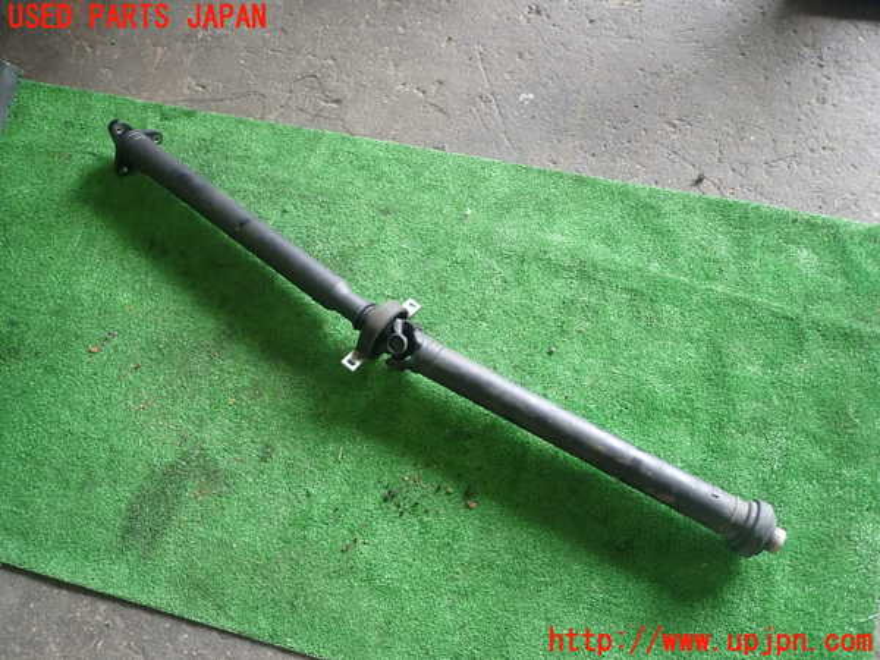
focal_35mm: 25
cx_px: 440
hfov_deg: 69.4
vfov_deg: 54.9
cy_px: 330
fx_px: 636
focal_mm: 4.5
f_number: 2
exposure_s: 1/40
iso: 200
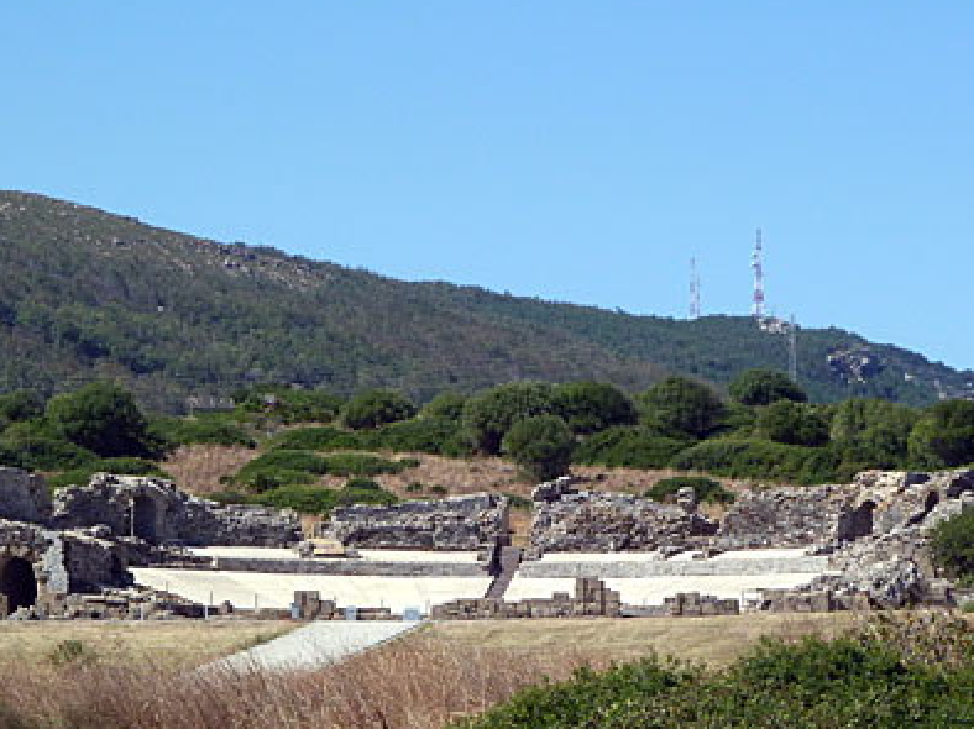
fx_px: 5483
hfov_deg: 10.2
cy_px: 544
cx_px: 502
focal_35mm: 195
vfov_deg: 7.6
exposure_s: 1/500
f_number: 4.4
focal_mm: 21
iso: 80
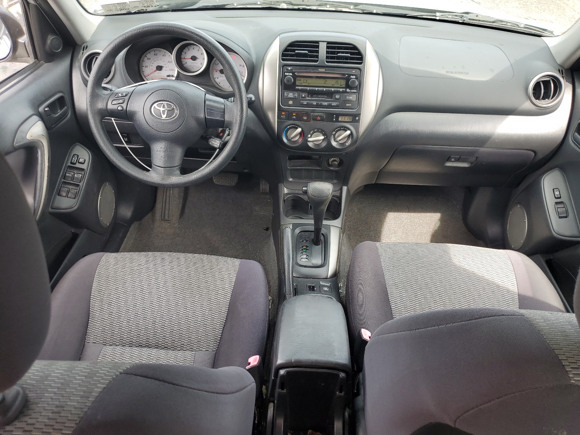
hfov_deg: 67.3
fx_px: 436
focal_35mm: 26
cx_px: 290
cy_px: 218
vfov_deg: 53.1
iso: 50
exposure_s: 1/222
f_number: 1.5
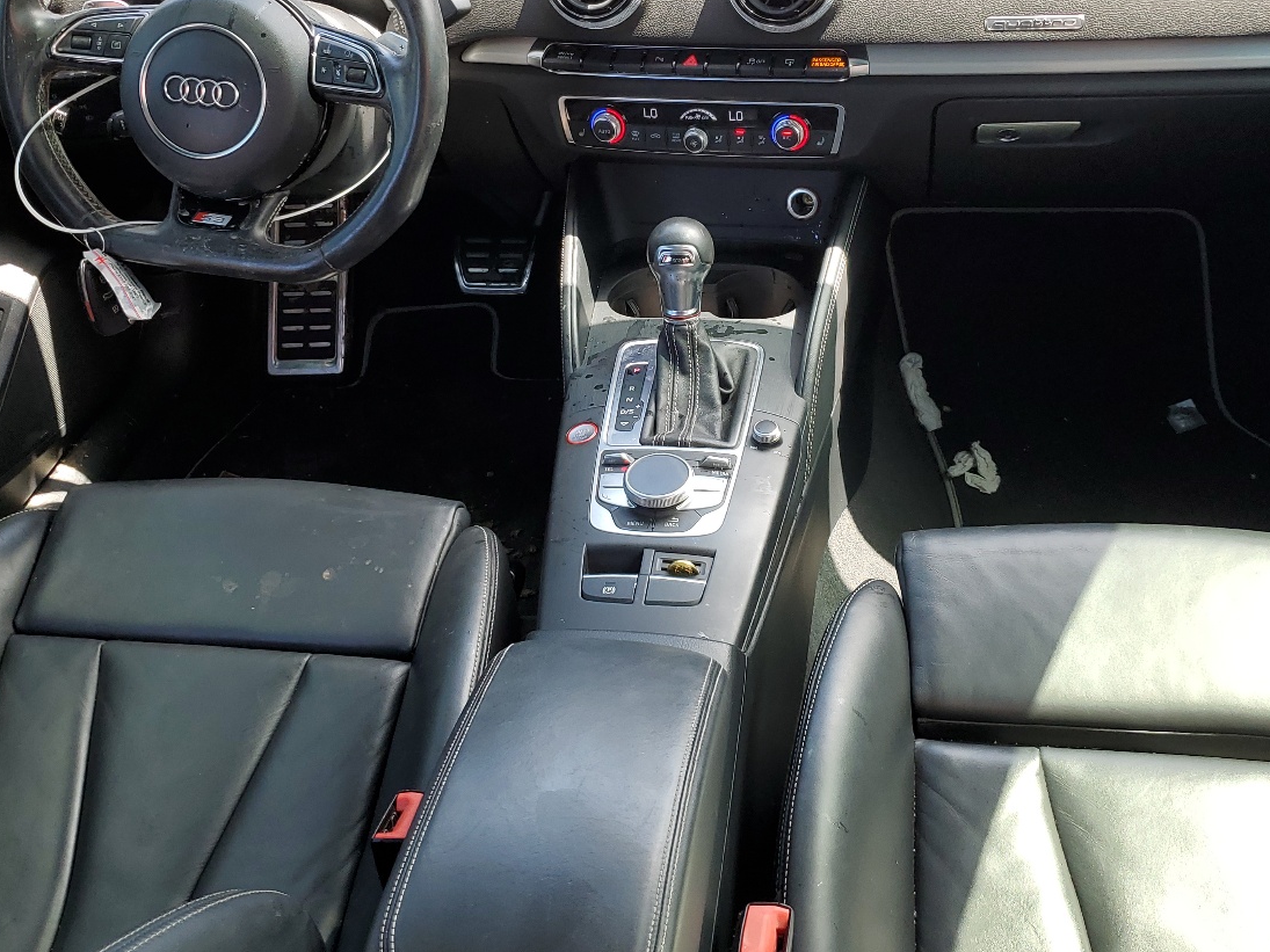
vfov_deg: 37.4
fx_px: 1394
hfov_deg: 49.0
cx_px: 618
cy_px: 333
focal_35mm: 38
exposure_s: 1/227
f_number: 1.5
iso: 50
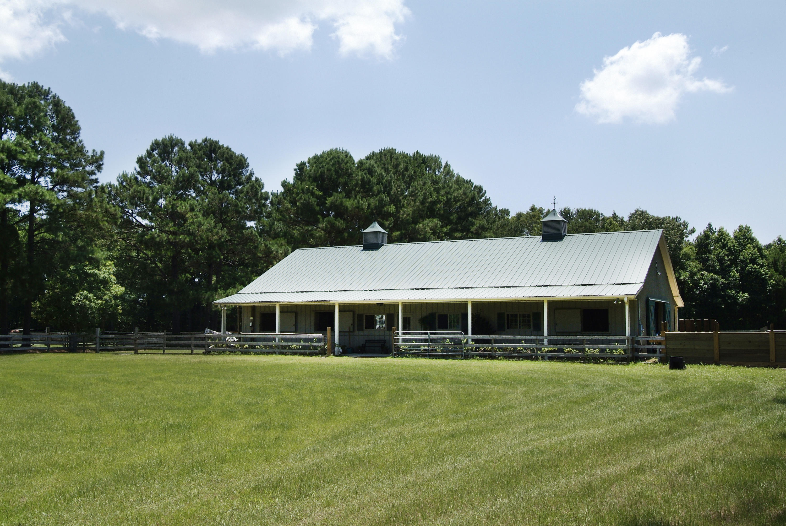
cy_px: 263
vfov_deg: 37.0
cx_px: 393
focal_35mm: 36
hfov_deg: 53.1
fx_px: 787
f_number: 16
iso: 200
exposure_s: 1/125
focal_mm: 24
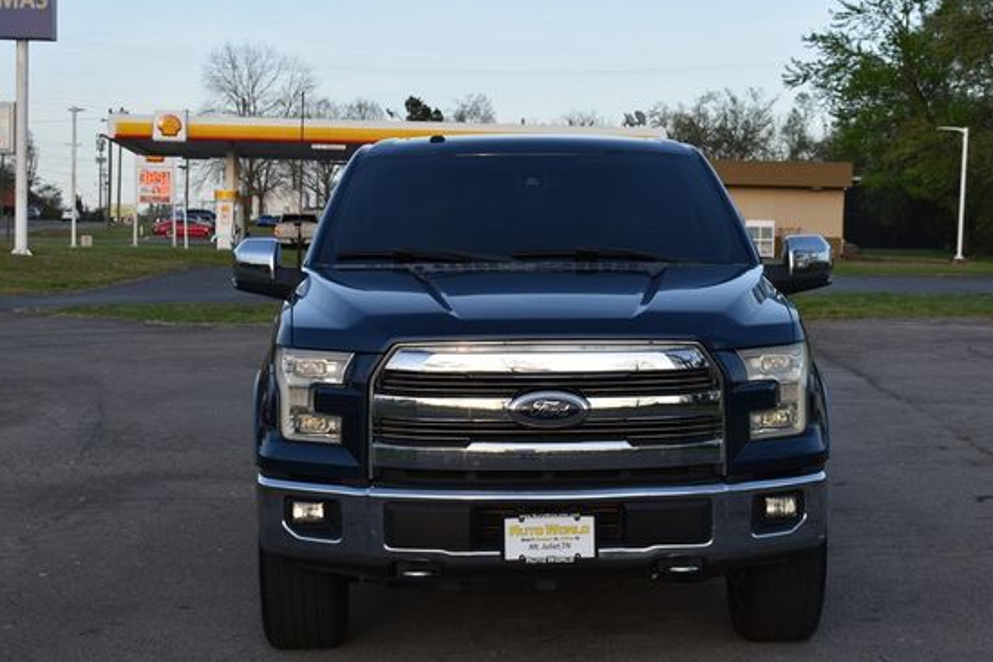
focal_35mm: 70
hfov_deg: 28.8
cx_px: 572
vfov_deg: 19.5
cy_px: 341
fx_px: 1931
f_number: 7.1
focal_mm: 40
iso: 200
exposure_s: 1/250
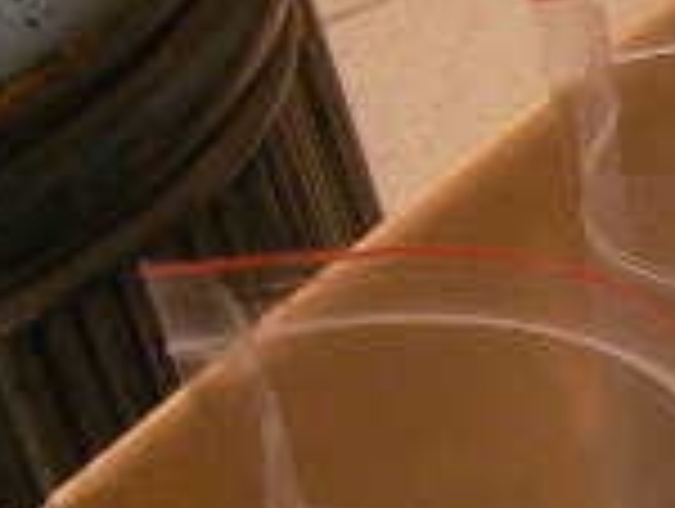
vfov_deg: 9.1
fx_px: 3164
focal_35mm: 162
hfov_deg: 11.2
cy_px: 535
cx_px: 1269
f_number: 3.5
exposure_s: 1/5
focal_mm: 6.3
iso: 200
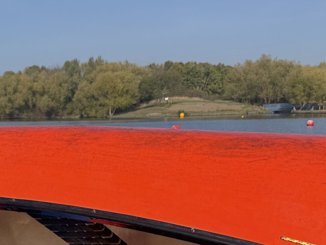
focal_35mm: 62
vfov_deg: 22.6
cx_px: 61
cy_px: 252
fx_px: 584
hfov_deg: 30.4
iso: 80
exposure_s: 1/4167
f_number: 1.78
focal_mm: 6.76
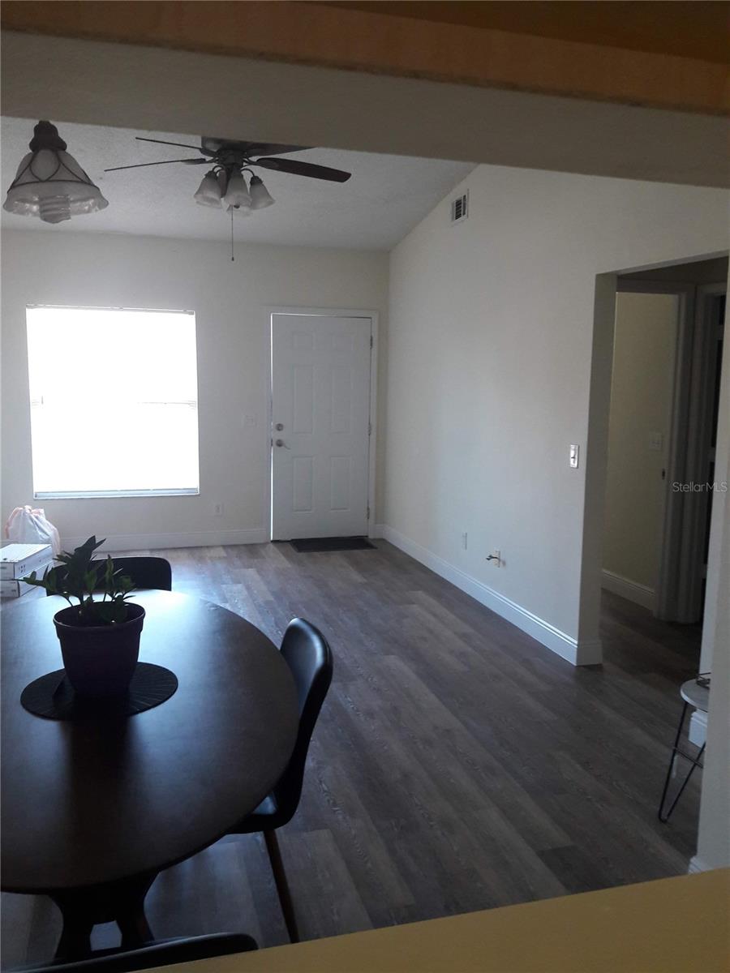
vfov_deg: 63.4
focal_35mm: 28
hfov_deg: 49.7
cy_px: 486
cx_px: 365
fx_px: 787
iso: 125
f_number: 1.9
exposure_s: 1/30
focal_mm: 3.7
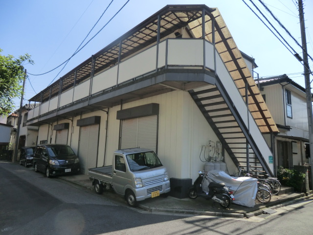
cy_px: 118
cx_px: 156
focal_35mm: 24
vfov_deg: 56.8
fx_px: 217
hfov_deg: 71.6
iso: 80
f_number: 3.2
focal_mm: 4.3
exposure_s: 1/800
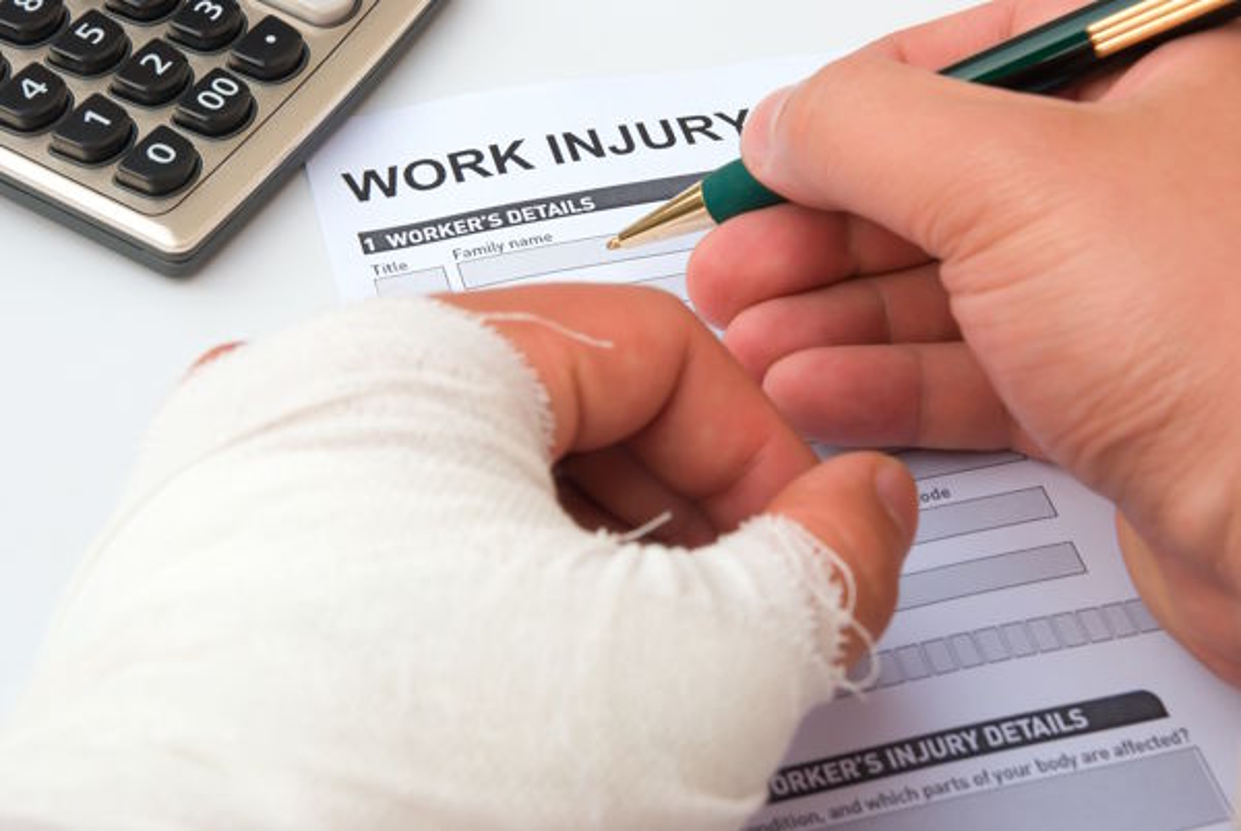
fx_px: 2589
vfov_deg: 18.2
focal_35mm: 75
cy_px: 416
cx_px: 620
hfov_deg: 27.0
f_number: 16
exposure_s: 1/50
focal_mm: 50
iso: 100
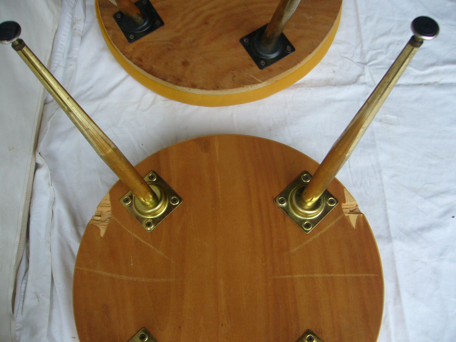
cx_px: 228
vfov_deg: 40.7
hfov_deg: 52.6
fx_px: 461
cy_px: 171
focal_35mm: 35
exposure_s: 1/40
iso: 80
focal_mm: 5.8
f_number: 2.8
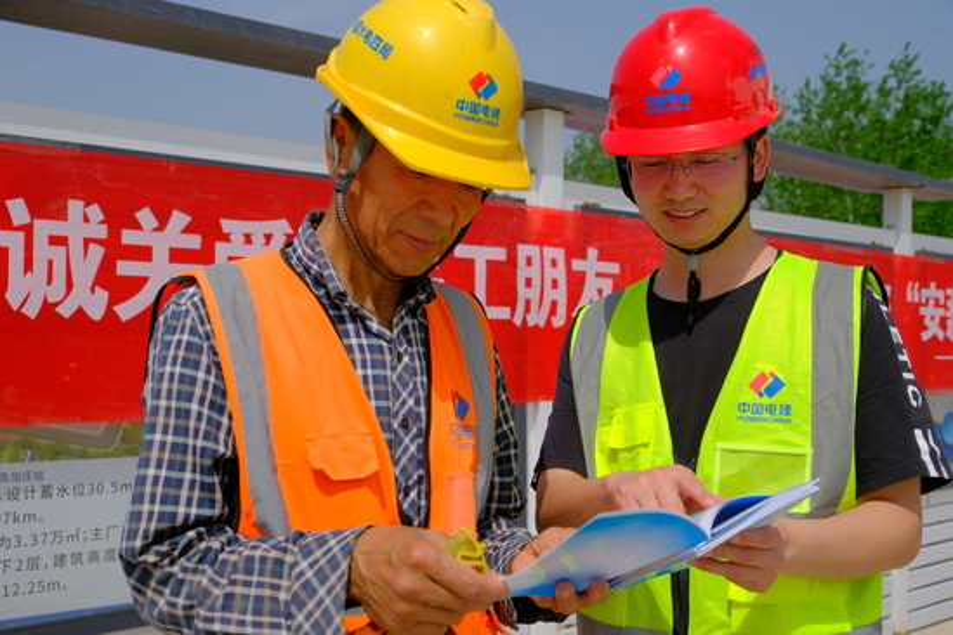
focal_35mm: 38
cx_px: 476
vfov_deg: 35.1
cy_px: 318
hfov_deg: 50.7
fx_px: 1006
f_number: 4.5
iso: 320
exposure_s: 1/2700
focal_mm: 25.3
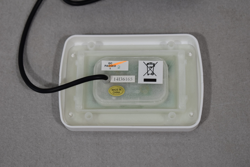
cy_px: 84
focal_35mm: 82
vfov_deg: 16.6
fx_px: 573
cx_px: 125
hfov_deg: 24.6
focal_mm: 55
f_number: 5.6
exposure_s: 1/125
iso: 360
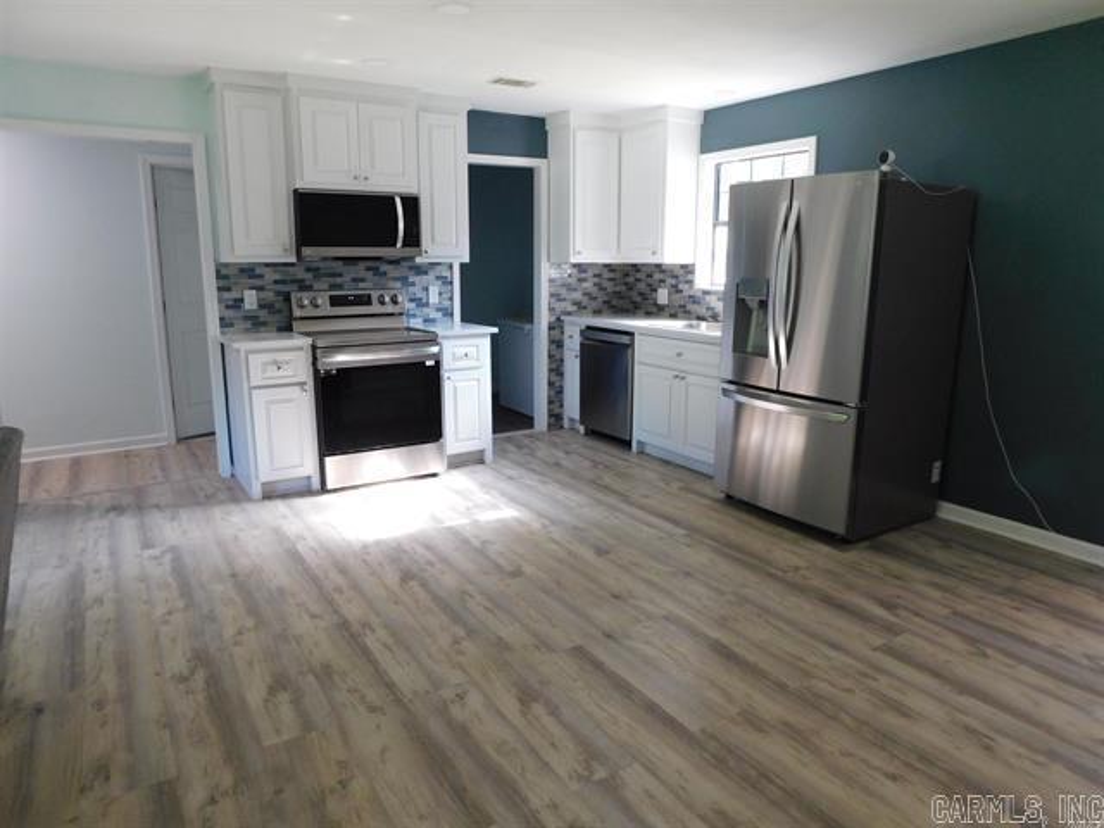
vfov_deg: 58.9
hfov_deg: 73.9
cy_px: 414
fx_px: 734
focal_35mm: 23
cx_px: 552
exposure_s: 1/30
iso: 220
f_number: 3
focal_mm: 4
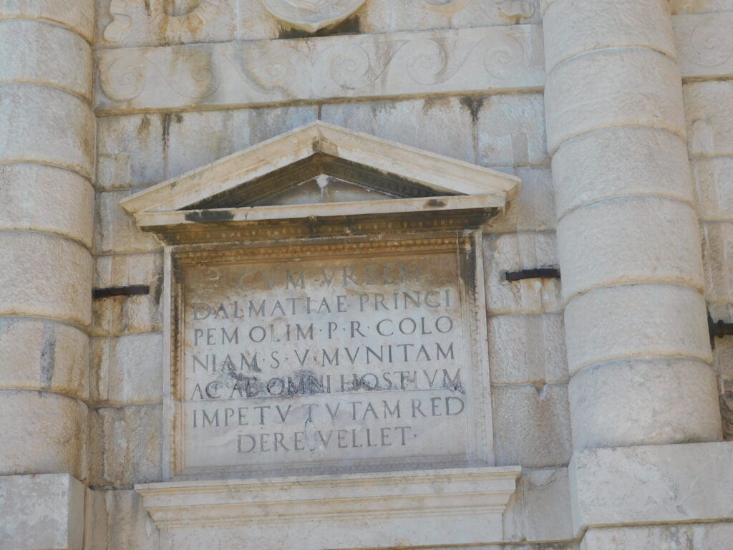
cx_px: 366
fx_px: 1398
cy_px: 275
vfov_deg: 22.3
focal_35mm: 66
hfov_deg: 29.4
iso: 125
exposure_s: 1/320
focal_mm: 11.7
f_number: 4.2
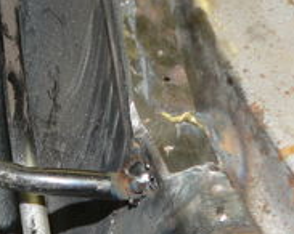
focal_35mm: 123
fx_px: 1069
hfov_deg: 15.0
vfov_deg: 12.2
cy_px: 292
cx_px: -82
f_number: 2.8
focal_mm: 6
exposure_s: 1/30
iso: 100
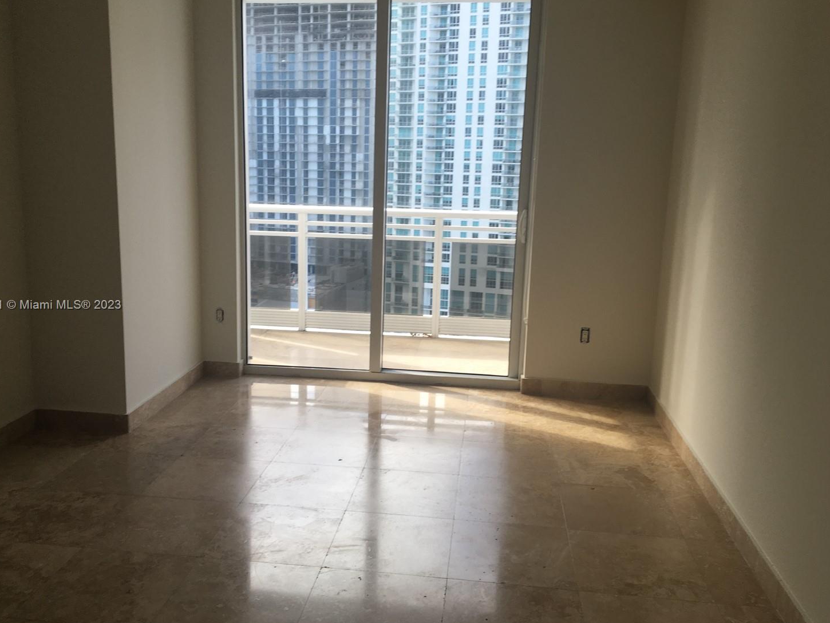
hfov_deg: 56.8
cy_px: 306
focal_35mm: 32
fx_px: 767
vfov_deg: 44.2
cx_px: 396
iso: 25
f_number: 2.2
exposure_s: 1/120
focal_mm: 4.15
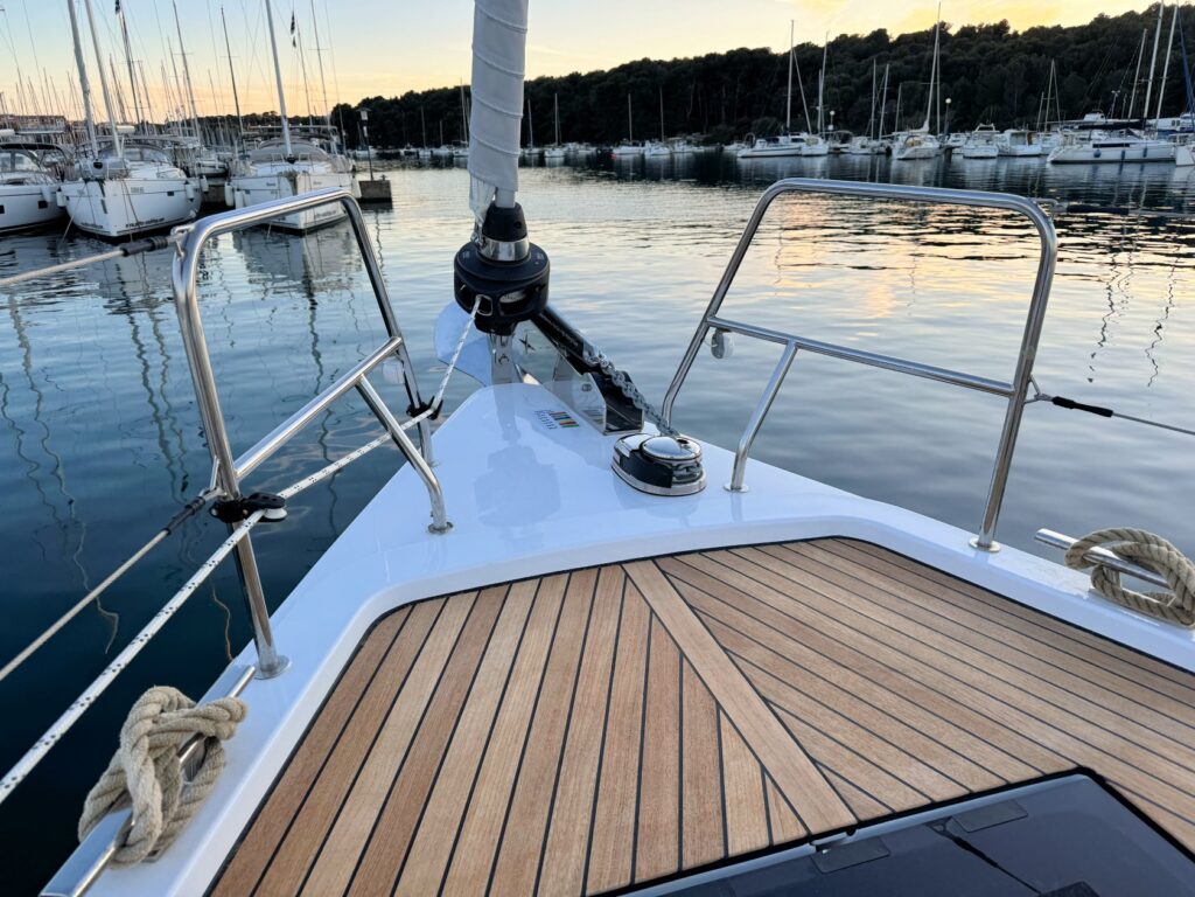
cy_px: 448
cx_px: 598
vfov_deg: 56.8
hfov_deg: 71.6
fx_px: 829
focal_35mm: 24
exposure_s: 1/664
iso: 80
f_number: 1.78
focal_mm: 6.76
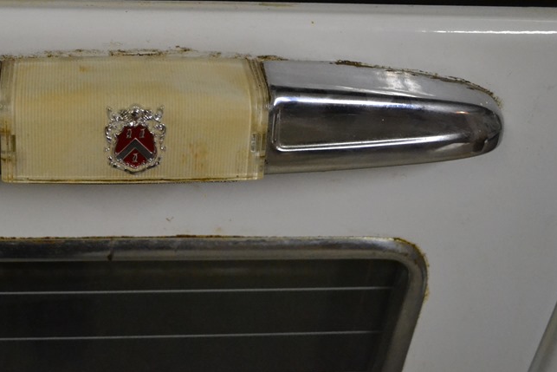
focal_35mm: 56
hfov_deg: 35.0
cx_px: 155
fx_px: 867
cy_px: 94
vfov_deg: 24.0
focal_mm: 24
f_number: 4
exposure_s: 1/250
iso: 3200
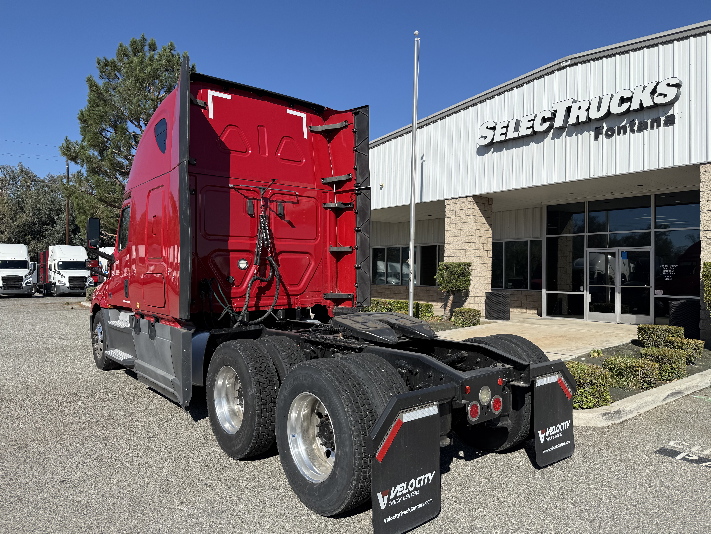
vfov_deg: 56.8
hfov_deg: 71.6
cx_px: 356
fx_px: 493
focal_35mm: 24
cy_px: 267
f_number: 1.78
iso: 80
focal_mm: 6.76
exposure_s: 1/4673
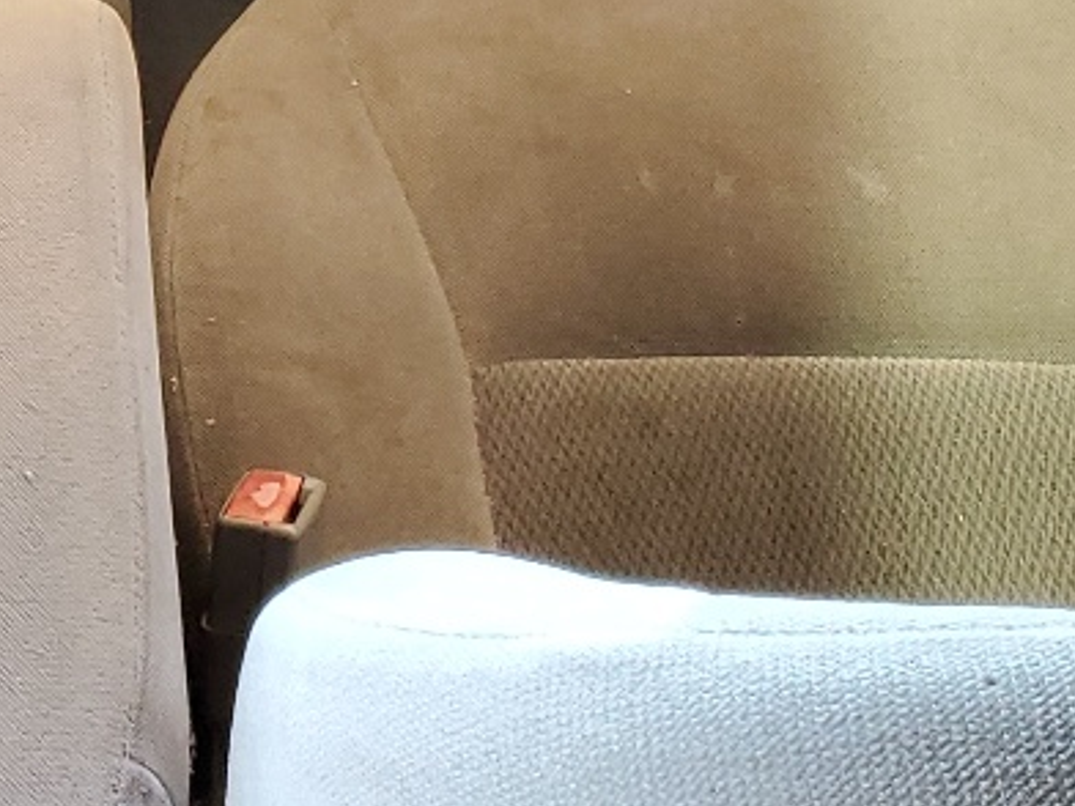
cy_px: 44
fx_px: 3292
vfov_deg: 13.8
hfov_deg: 17.9
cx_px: -88
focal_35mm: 106
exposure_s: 1/60.2
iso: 161
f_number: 1.5
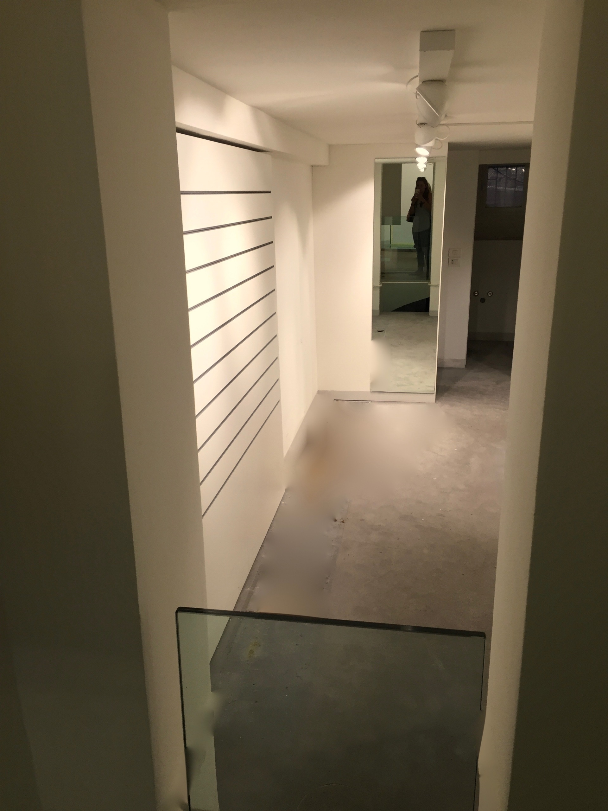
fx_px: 679
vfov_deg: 61.7
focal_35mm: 29
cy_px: 406
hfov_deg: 48.2
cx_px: 304
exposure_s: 1/33
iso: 32
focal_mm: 4.15
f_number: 2.2
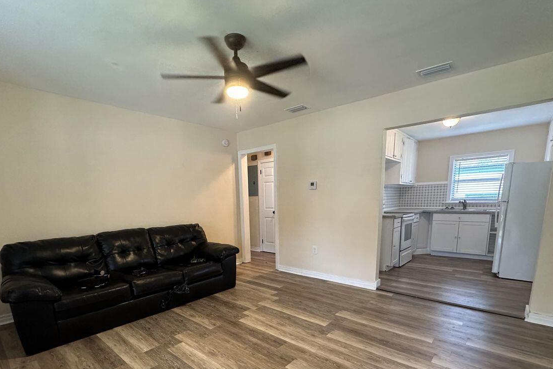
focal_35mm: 18
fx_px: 276
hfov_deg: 90.0
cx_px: 267
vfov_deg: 65.6
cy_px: 246
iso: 400
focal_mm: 2.22
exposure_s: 1/60
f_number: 2.2
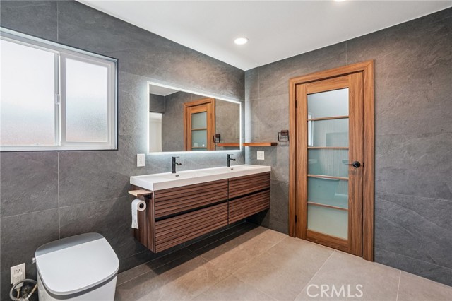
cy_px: 150
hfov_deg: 96.8
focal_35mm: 16
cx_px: 226
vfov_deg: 73.7
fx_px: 201
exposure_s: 1/6
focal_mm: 16
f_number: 8
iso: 400
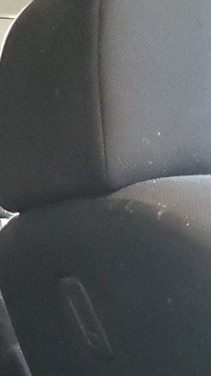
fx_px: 1075
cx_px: -289
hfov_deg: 9.9
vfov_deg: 18.3
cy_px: 504
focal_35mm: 108
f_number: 1.5
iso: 407
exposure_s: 1/60.2
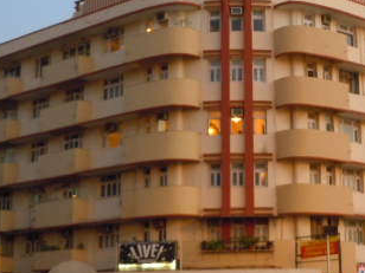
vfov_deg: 18.2
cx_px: 268
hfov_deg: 23.9
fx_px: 854
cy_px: 100
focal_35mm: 81
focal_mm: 6.9
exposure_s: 1/15
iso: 400
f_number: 4.3
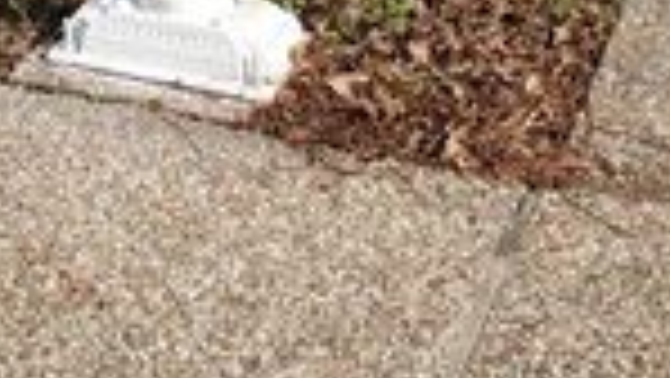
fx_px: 2257
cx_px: -81
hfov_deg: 16.3
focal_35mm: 127
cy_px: -659
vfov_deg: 8.4
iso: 50
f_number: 2.4
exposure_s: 1/1400
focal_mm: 4.3
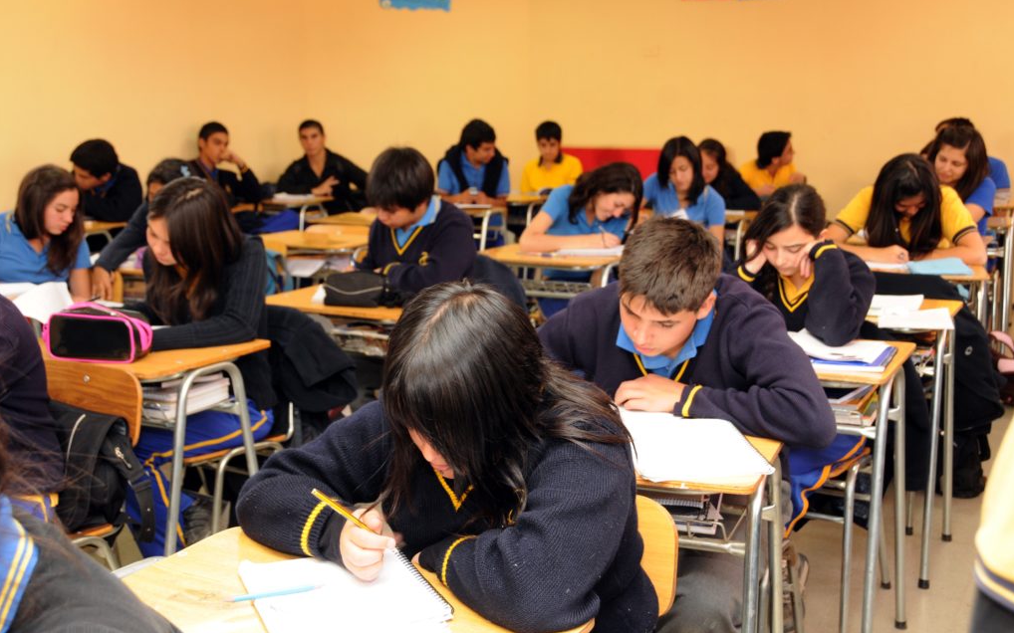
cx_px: 506
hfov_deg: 46.2
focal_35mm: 43
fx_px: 1188
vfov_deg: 29.9
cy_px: 304
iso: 640
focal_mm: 28
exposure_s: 1/30
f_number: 5
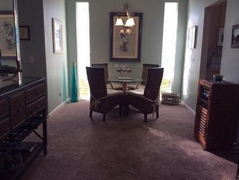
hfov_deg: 56.8
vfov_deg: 44.2
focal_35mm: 32
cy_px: 90
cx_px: 120
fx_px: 221
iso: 50
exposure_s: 1/100
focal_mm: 3.3
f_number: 2.4
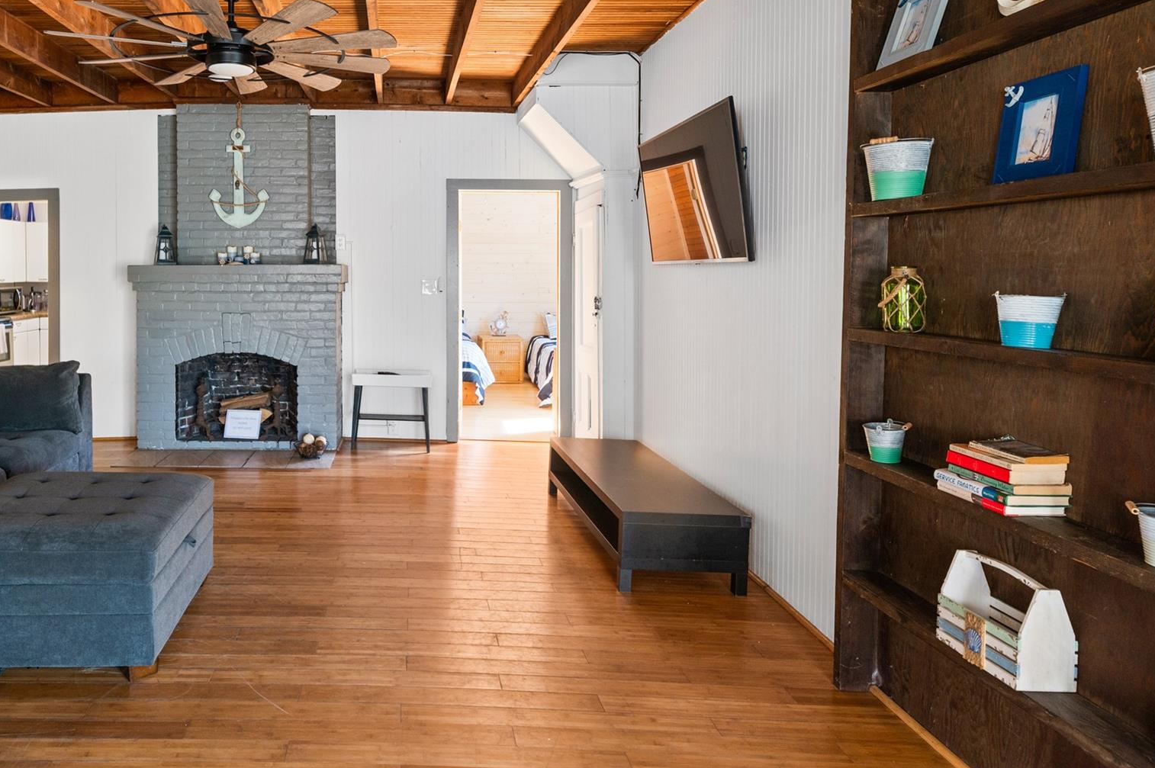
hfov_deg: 73.9
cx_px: 390
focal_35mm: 23
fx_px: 737
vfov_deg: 54.3
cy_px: 281
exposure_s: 1/8
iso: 320
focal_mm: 17
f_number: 7.1
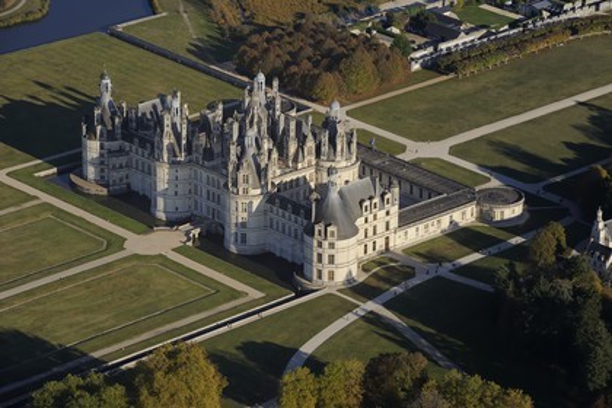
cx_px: 306
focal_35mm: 170
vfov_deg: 8.1
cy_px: 204
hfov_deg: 12.1
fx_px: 2890
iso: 400
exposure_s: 1/1000
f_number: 9
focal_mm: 170
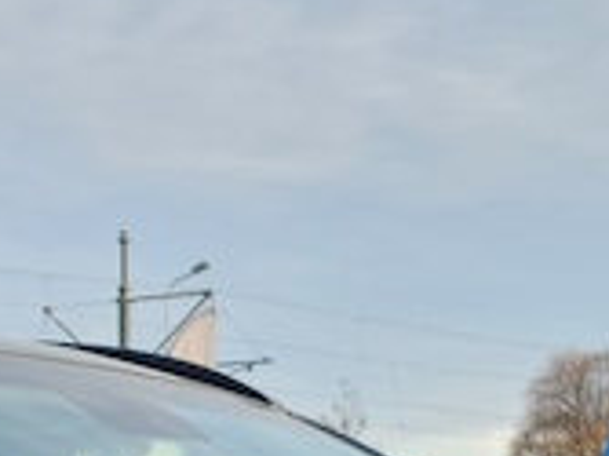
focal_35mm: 141
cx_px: 117
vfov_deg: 8.8
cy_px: 1324
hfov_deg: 13.9
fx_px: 2479
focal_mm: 6.4
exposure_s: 1/180
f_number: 1.8
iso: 12
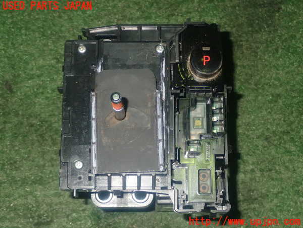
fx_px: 543
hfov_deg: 31.2
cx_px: 152
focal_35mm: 62
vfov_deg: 23.7
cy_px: 114
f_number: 10
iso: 800
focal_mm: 11.09
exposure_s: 1/60
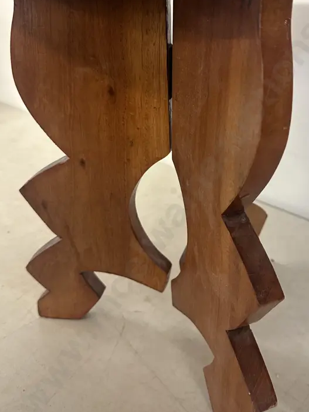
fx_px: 416
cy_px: 174
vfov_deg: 52.4
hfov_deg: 40.2
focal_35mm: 35
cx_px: 206
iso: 250
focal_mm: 6.86
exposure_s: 1/50
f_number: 1.78
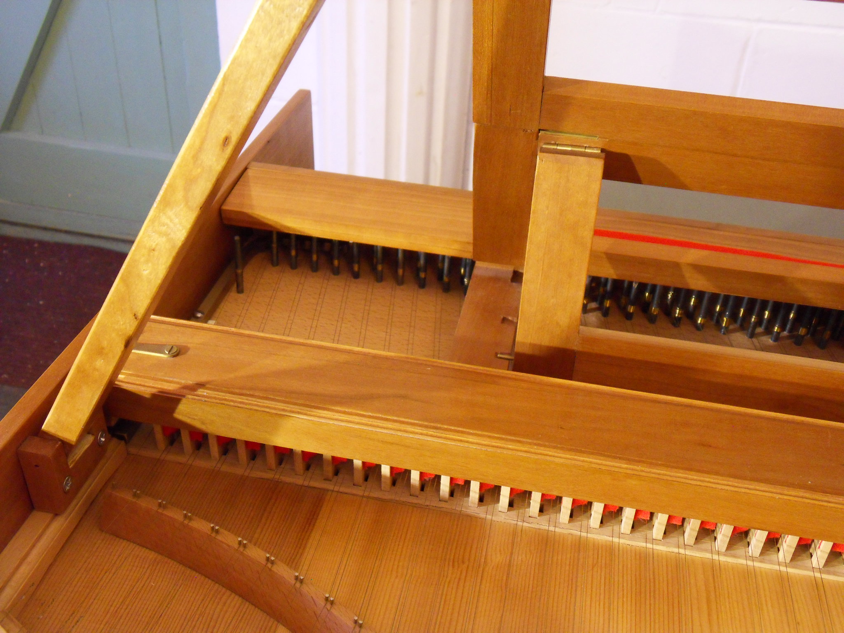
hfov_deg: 51.4
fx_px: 878
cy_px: 316
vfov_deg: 39.7
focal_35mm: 36
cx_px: 422
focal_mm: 6.3
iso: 400
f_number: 3.9
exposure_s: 1/30
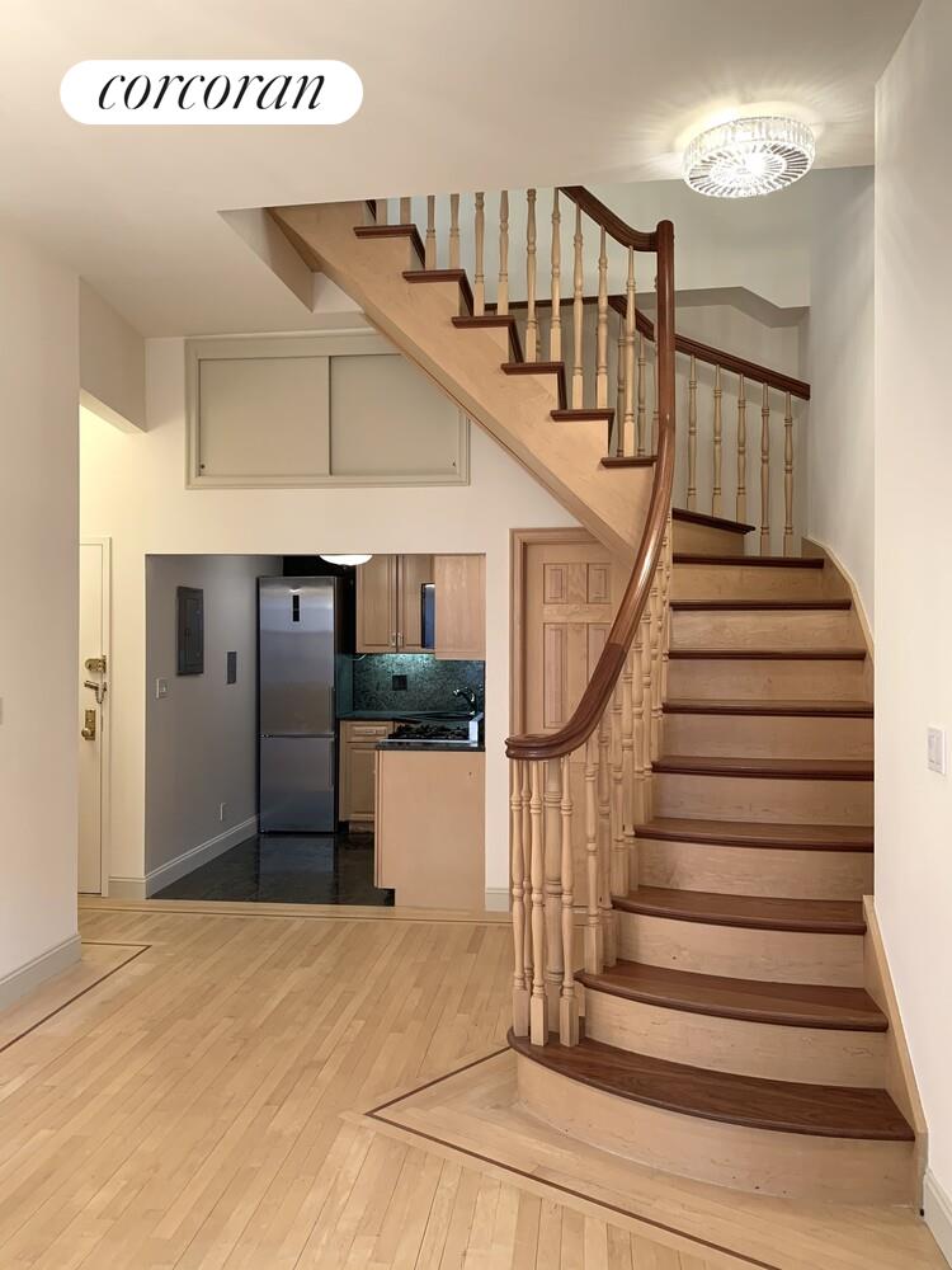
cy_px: 635
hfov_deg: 53.1
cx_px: 476
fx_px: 953
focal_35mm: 26
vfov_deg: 67.3
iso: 100
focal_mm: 4.25
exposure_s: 1/60
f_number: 1.8
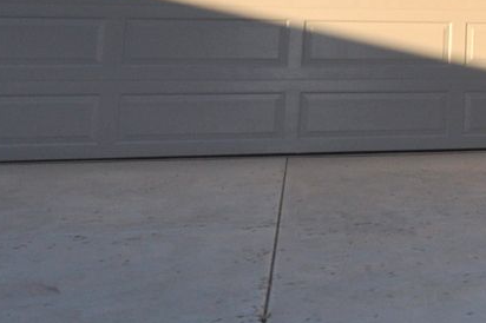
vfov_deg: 16.4
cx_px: 763
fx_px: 1052
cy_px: -116
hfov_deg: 21.2
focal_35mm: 78
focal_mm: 10
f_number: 13
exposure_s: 1/200
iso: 200
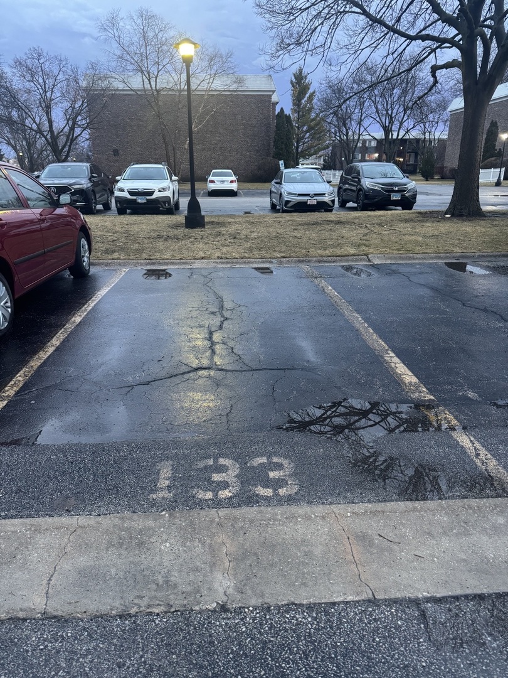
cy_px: 339
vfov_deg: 71.6
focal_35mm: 24
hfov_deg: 56.8
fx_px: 470
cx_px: 254
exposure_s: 1/60
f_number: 1.78
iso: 500
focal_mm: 6.76
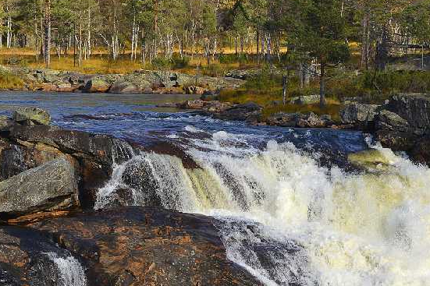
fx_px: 884
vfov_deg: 18.4
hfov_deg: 27.3
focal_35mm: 74
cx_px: 223
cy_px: 152
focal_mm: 60
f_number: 6.3
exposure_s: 1/400
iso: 200
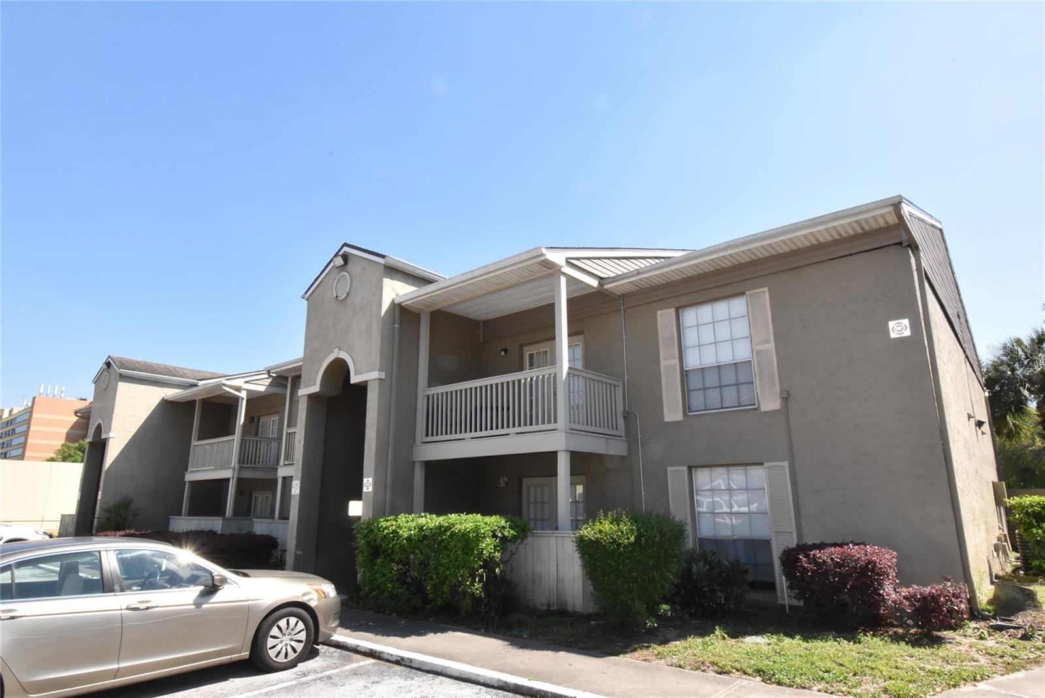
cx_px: 522
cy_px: 349
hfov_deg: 85.4
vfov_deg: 63.3
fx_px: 566
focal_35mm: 20
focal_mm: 13
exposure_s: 1/200
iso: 1600
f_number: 25
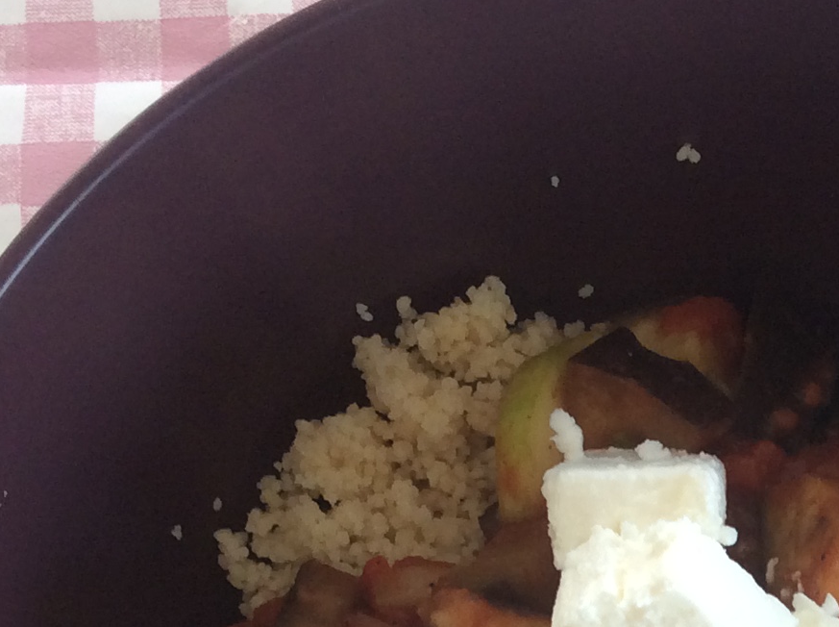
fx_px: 2299
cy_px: 806
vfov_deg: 14.9
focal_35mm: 95
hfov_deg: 20.1
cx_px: 811
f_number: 2.4
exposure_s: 1/24
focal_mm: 3.3
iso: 40
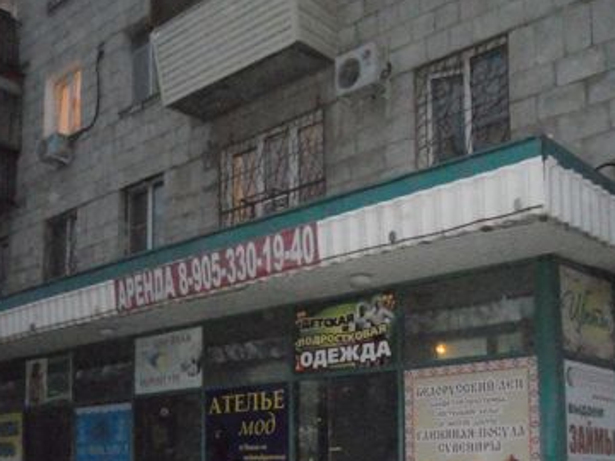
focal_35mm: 48
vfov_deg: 29.2
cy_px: 400
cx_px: 173
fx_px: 853
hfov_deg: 38.9
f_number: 3.2
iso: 1600
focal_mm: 4.9
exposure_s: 1/25
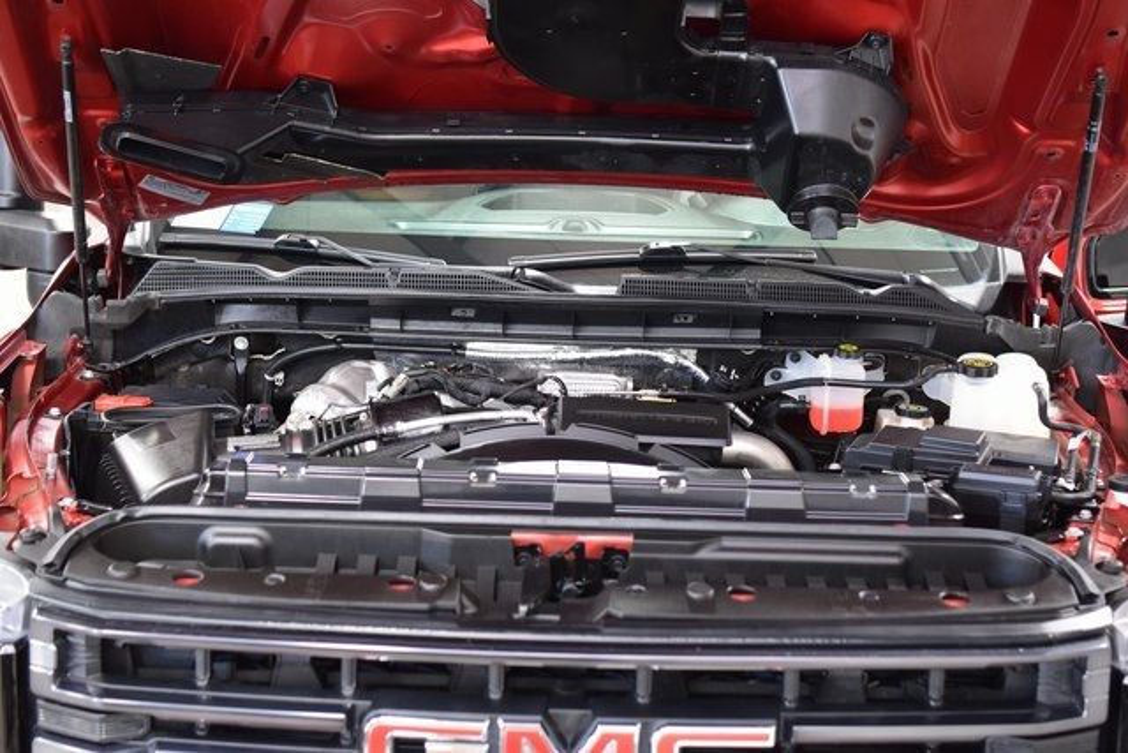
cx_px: 564
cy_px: 376
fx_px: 1880
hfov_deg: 33.4
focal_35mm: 60
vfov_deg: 22.6
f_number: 2.8
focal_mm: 40
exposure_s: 1/40
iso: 1600
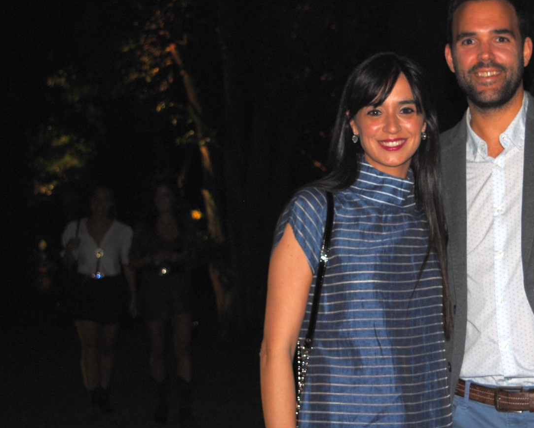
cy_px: 221
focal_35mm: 75
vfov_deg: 20.4
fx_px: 1186
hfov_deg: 25.0
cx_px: 414
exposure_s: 1/60
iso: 200
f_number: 4.2
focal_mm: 30
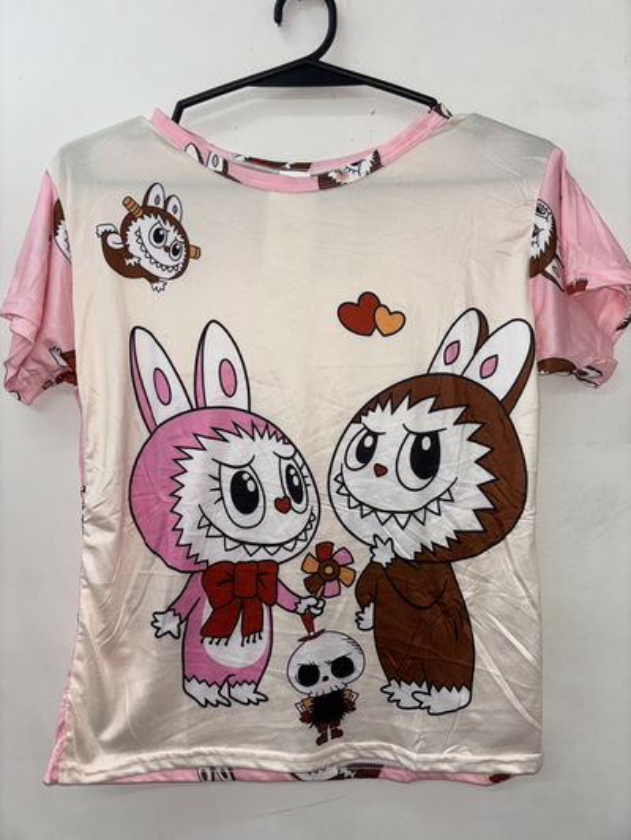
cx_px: 316
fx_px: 632
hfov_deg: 53.1
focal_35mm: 26
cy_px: 420
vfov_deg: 67.3
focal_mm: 5.96
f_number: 1.6
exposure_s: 1/127
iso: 32
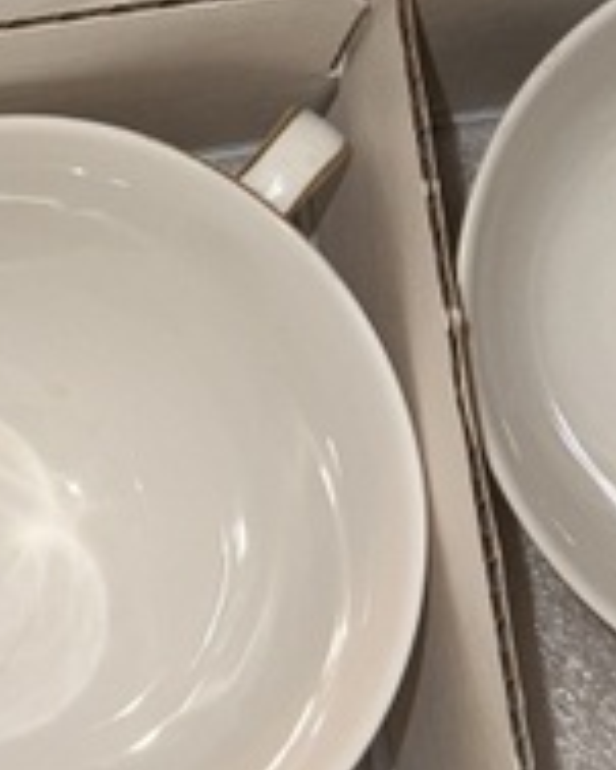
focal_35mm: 99
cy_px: -69
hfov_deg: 15.2
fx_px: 2258
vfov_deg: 18.7
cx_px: -33
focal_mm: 6.76
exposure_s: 1/12
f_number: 1.78
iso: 64
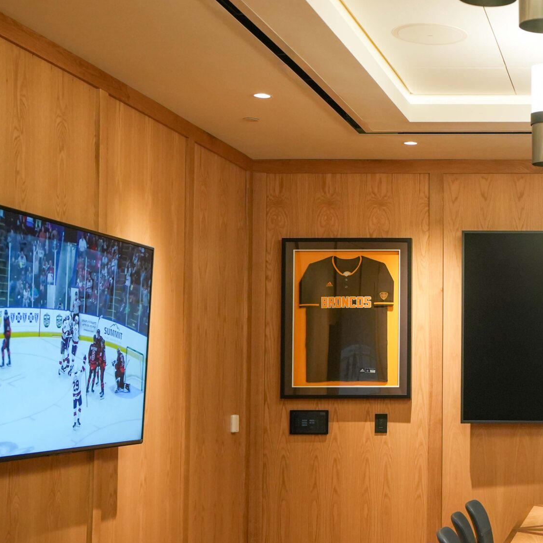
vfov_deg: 25.3
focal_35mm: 68
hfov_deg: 23.7
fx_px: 1207
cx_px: 603
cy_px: 328
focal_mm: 35
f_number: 4
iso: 1250
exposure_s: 1/160
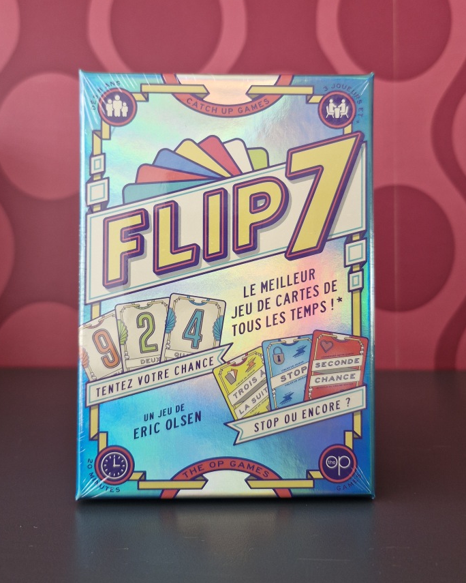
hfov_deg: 51.5
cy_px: 250
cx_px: 222
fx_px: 483
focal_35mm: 28
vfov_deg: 61.9
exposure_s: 1/284
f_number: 1.8
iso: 50
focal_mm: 5.54
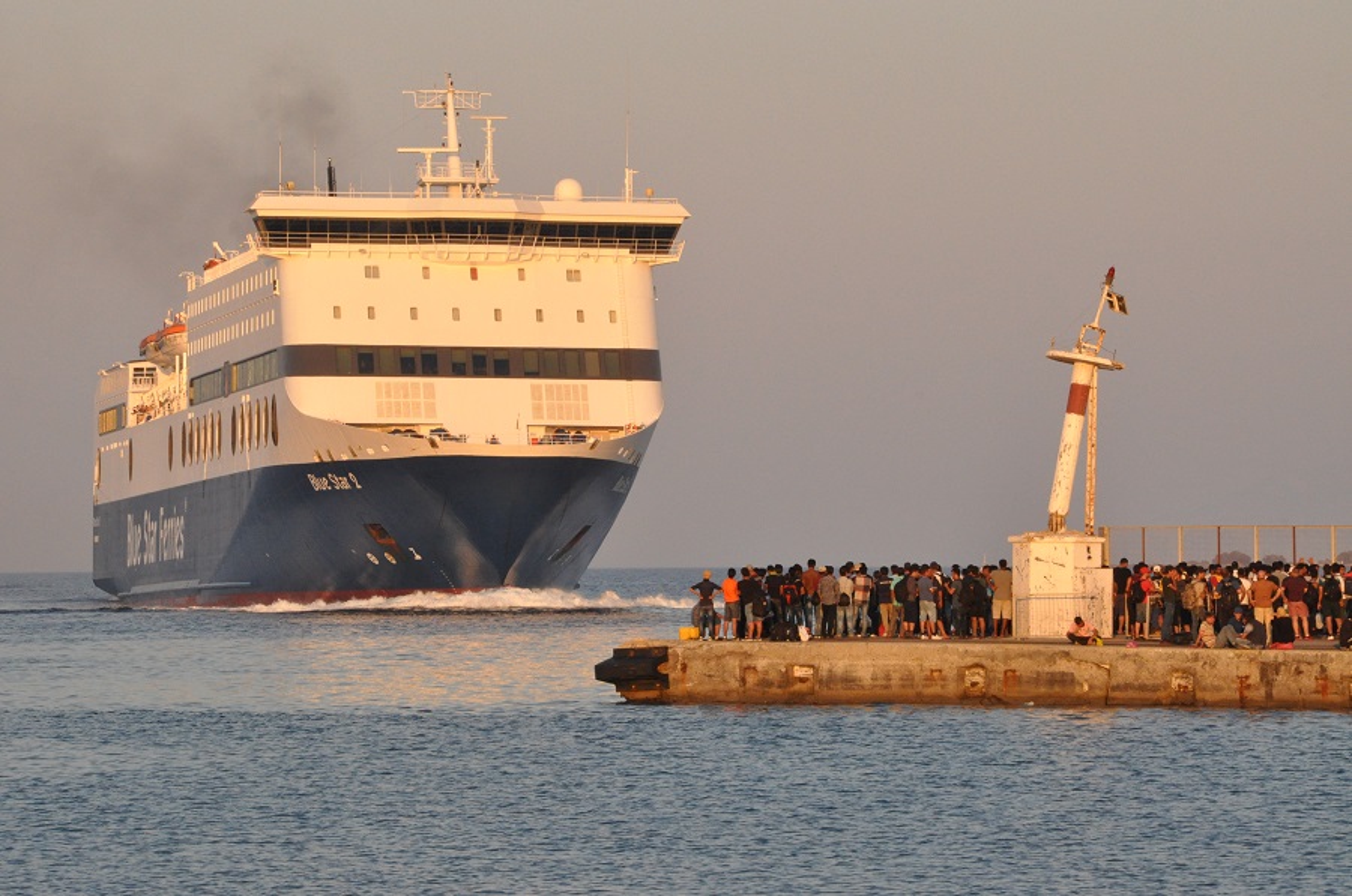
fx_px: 7593
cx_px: 676
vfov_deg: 6.8
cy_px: 448
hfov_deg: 10.2
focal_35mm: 202
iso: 1600
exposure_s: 1/250
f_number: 22
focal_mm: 135
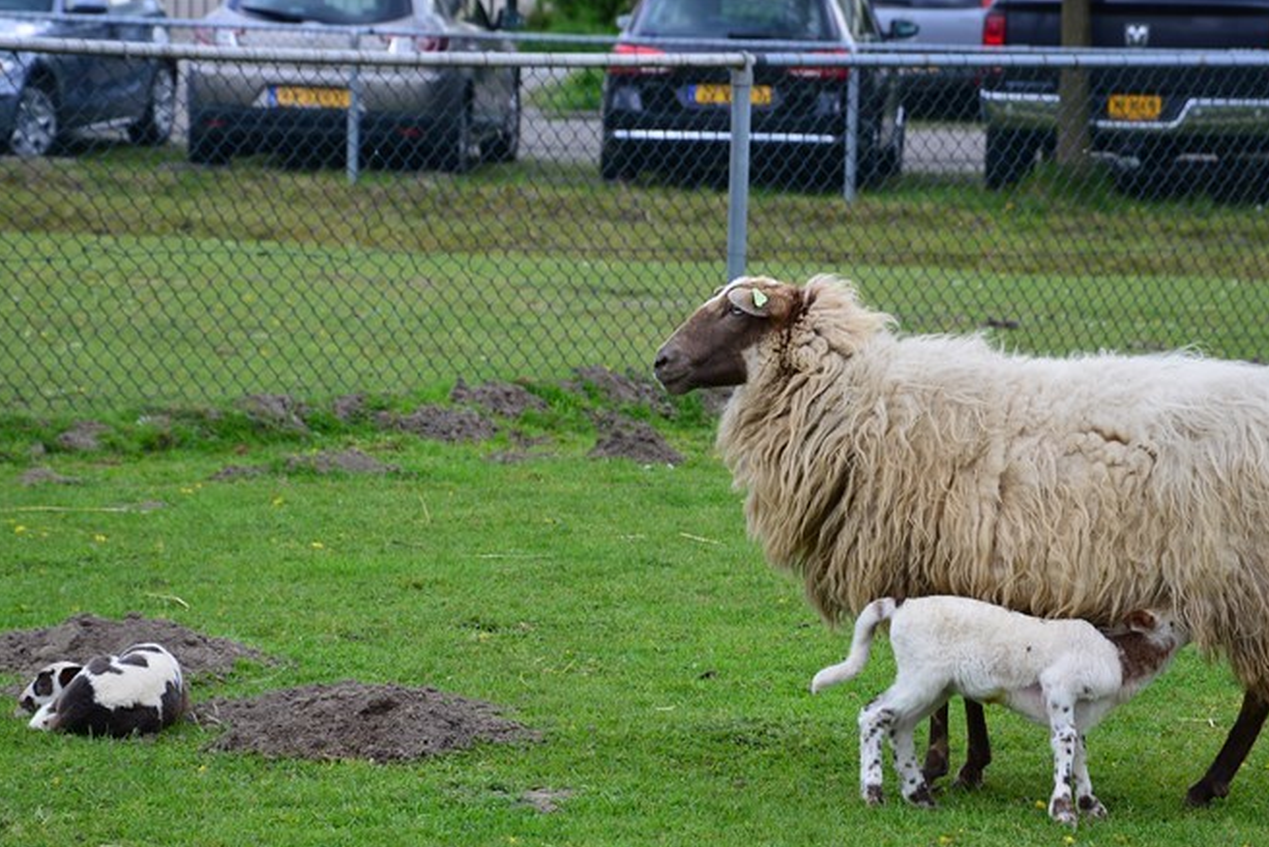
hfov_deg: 11.5
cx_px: 696
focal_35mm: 179
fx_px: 6312
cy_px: 445
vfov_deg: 7.7
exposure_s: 1/80
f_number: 6.3
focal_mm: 98
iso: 100
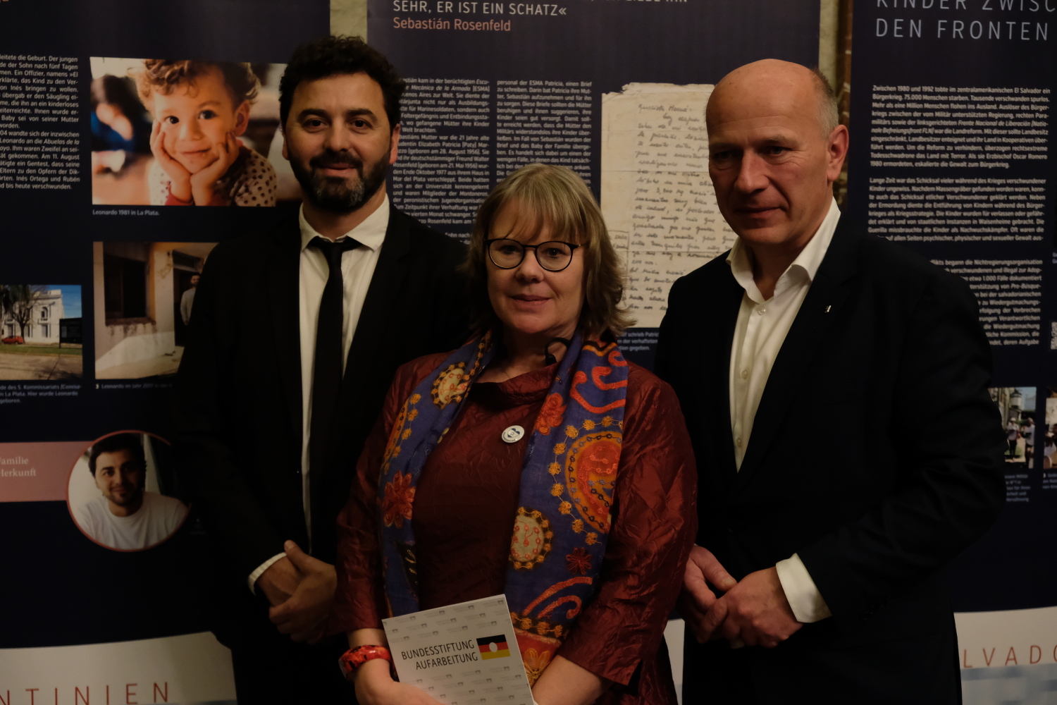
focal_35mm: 49
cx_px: 528
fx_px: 1439
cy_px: 352
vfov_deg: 27.5
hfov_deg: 40.3
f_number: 4
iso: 3200
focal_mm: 32.9
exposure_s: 1/52
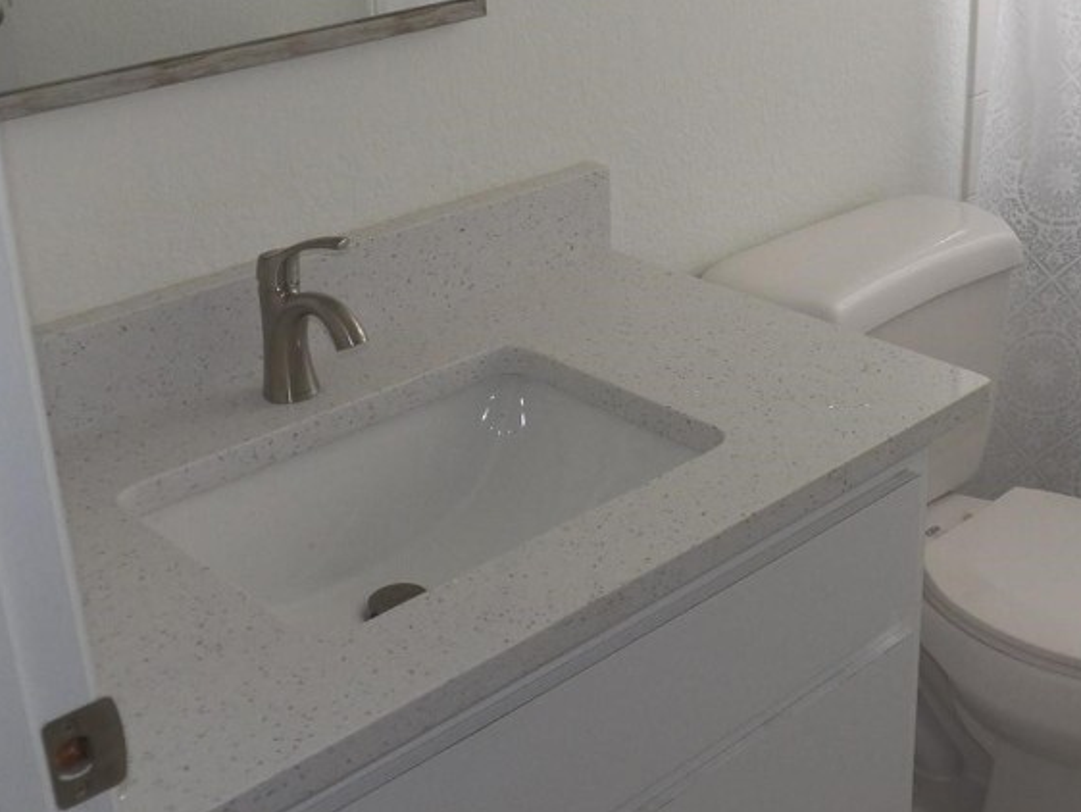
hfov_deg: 36.9
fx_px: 1593
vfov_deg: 28.4
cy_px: 262
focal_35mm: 51
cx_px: 764
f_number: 2.8
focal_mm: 4.9
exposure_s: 1/100
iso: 125
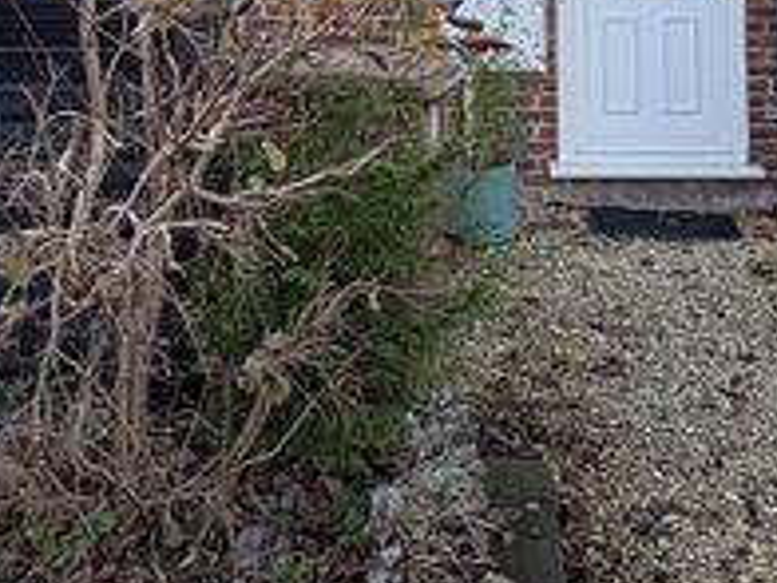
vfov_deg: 21.8
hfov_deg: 33.8
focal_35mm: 57
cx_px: 416
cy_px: -266
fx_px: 1279
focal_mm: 2.22
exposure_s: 1/156
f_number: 2.2
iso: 40
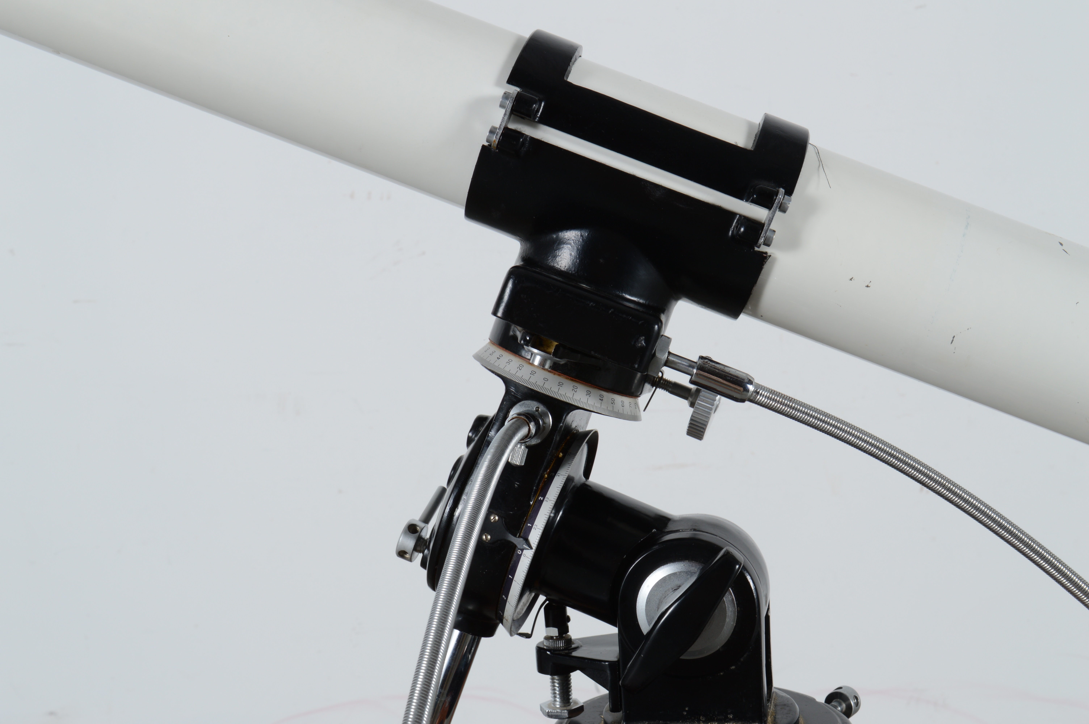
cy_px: 362
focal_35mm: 52
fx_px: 1587
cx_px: 544
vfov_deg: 25.7
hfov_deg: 37.9
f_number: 16
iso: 100
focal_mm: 35
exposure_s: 1/125
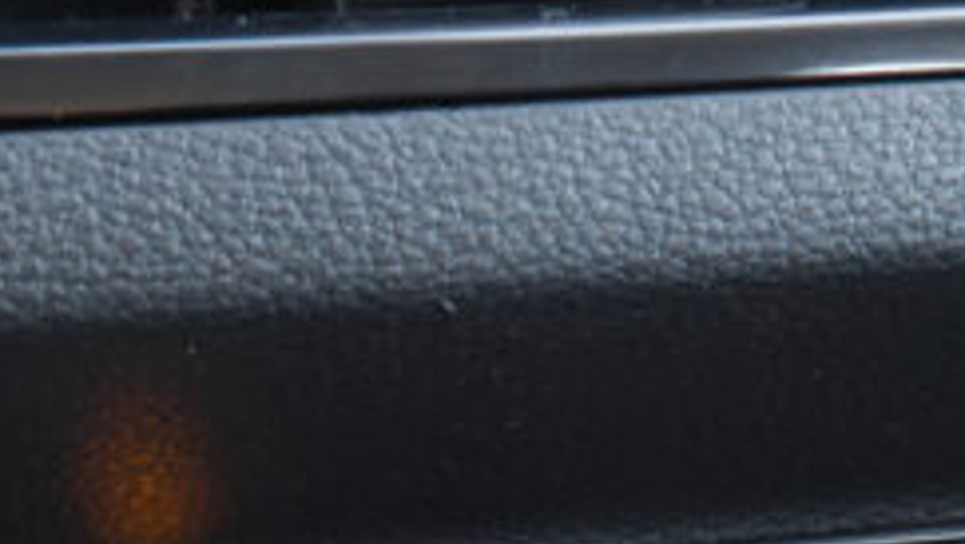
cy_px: 1106
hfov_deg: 16.7
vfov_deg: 8.9
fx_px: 3277
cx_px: 369
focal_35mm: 128
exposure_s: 1/25
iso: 2000
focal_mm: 19.2
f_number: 7.1
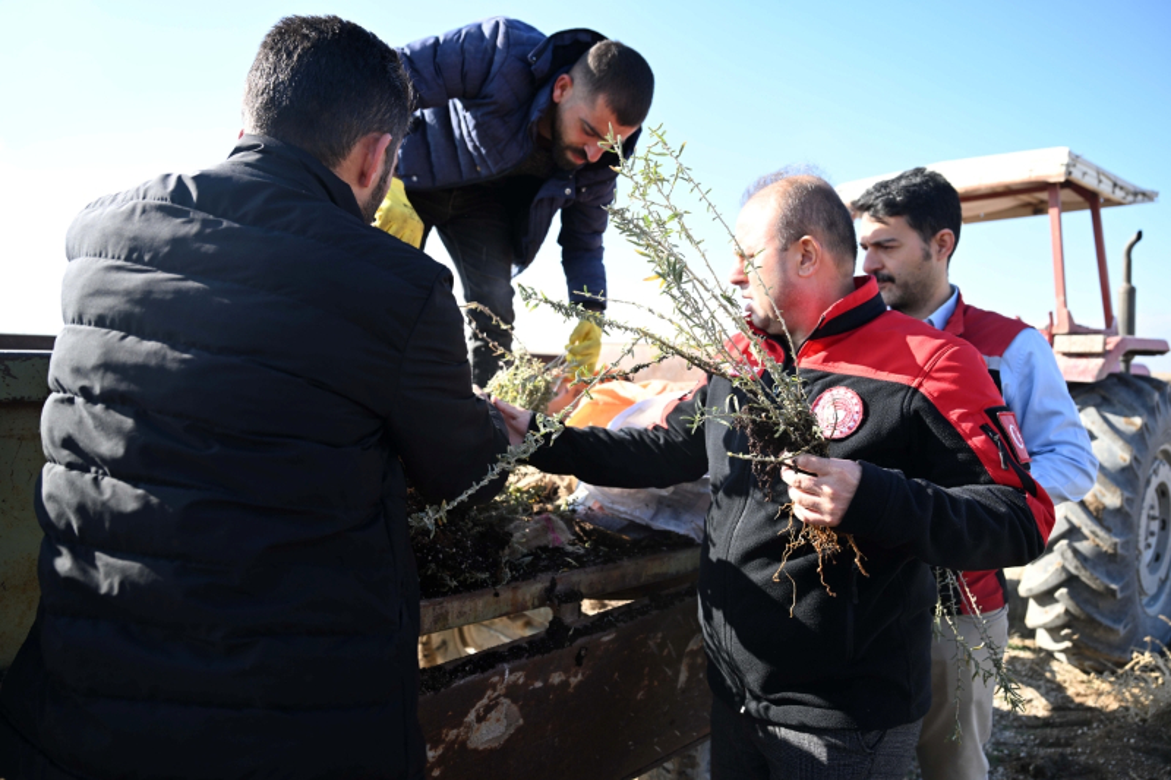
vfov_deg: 53.1
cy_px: 390
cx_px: 586
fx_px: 780
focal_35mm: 24
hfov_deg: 73.8
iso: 100
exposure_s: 1/320
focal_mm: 24
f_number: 3.5
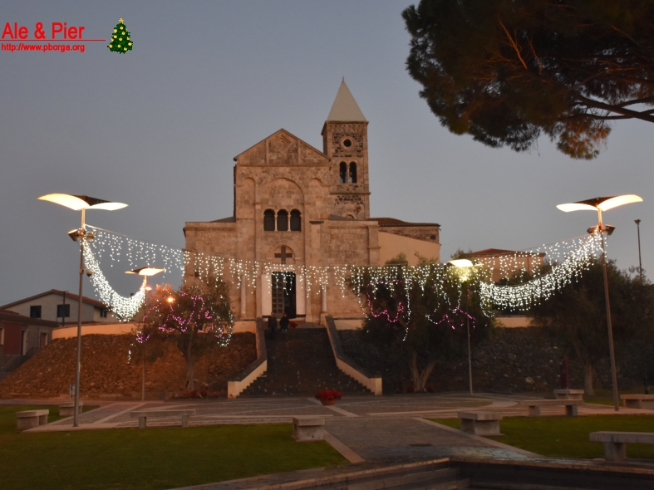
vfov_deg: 32.5
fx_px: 842
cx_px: 337
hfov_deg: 42.5
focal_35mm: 45
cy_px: 242
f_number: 4
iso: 2000
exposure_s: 1/60
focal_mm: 27
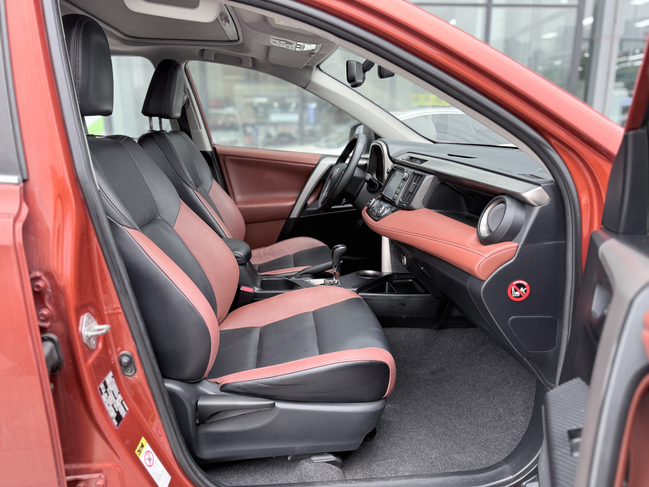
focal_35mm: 24
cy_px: 244
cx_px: 324
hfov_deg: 71.6
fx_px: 450
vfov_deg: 56.8
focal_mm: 6.76
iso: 125
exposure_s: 1/121
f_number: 1.78
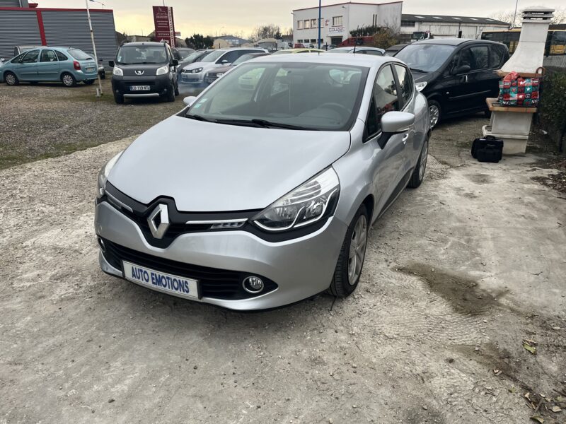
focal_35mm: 26
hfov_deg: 67.3
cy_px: 212
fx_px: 425
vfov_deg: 53.1
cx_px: 283
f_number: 1.6
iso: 80
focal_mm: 5.1
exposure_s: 1/121
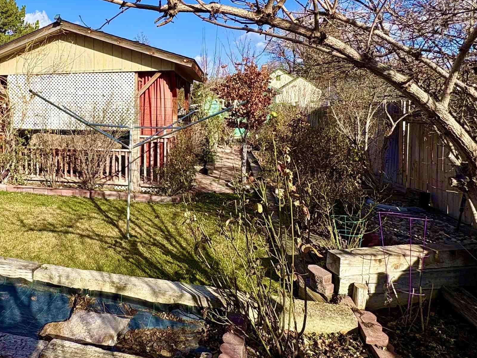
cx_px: 124
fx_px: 372
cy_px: 125
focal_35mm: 27
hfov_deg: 61.9
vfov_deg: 50.6
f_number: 2.2
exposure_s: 1/2028
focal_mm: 2.22
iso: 50
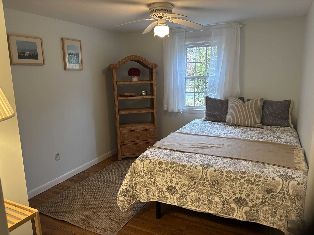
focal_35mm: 26
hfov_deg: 67.3
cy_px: 118
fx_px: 236
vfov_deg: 53.1
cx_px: 157
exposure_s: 1/60
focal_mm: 5.96
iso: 320
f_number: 1.6
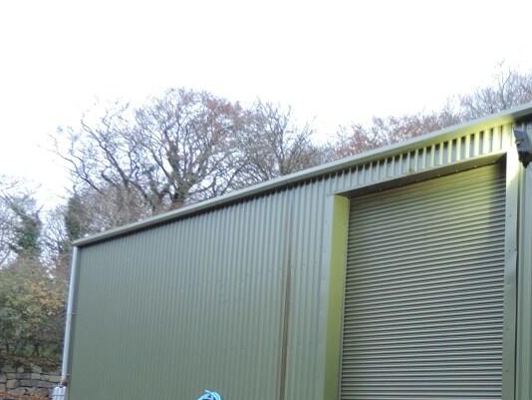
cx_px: 438
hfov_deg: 39.3
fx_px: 707
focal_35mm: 46
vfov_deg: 30.7
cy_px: 324
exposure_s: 1/30
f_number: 3
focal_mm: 4.3
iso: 280
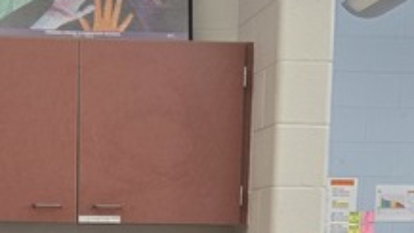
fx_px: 1295
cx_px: 118
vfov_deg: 9.5
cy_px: 491
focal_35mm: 118
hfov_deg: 18.1
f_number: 1.8
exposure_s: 1/120
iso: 125
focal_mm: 5.4
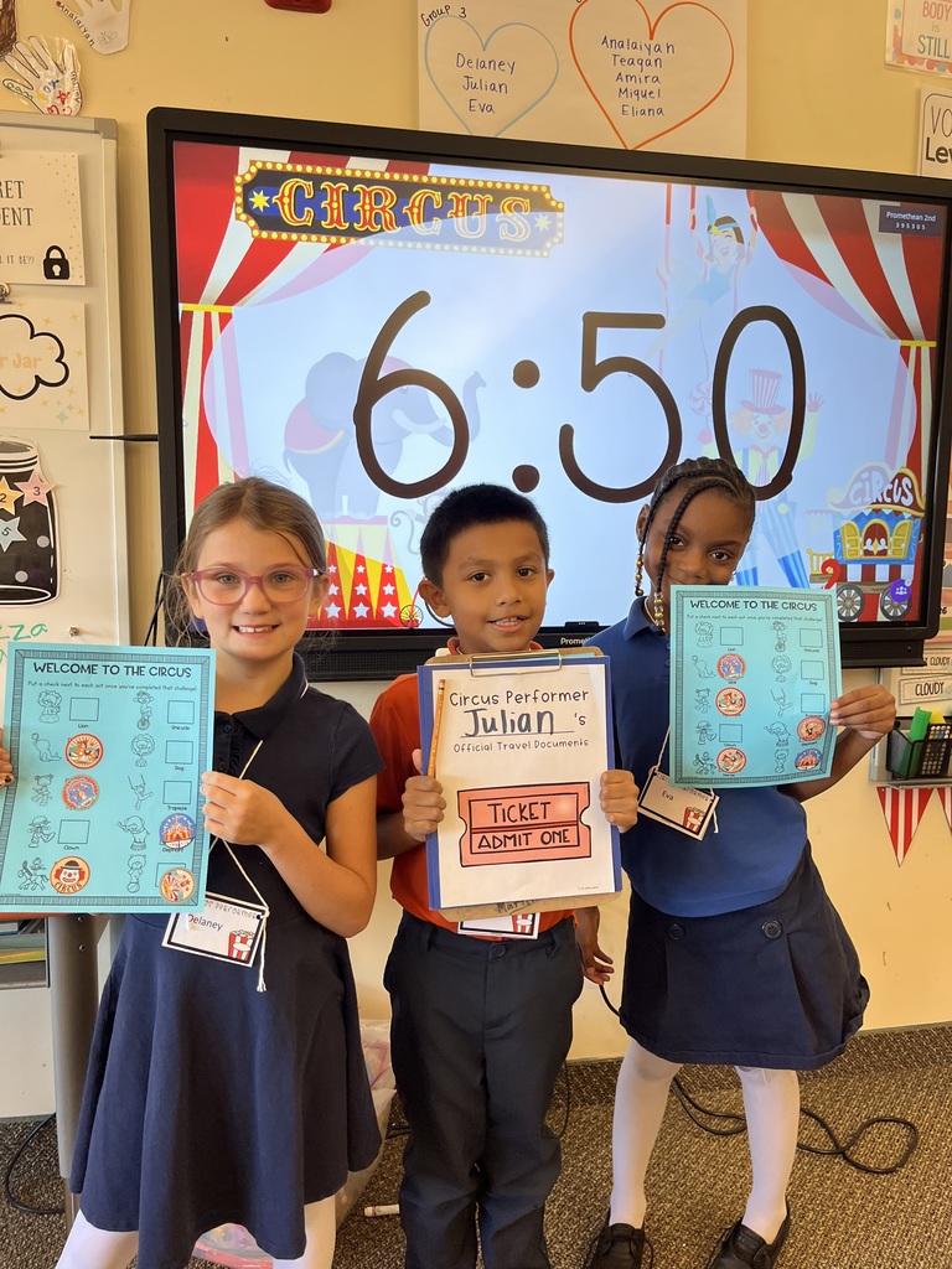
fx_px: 953
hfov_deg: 53.1
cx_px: 476
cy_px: 634
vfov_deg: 67.3
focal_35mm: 26
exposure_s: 1/120
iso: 100
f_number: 1.6
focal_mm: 5.1
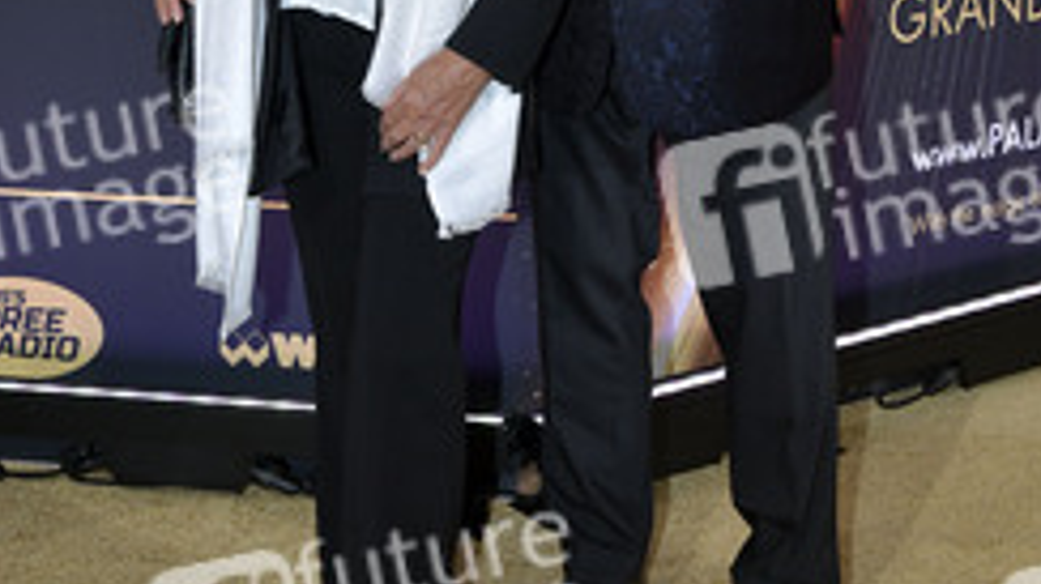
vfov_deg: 16.3
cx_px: 491
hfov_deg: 29.4
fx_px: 1987
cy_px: -26
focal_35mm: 72
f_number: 6.3
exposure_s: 1/250
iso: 1250
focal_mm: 42
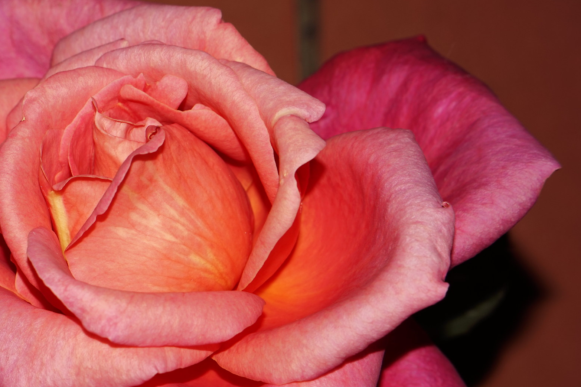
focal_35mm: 115
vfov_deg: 11.9
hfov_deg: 17.7
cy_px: 289
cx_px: 169
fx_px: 1855
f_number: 8
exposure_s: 1/160
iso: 100
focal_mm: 50
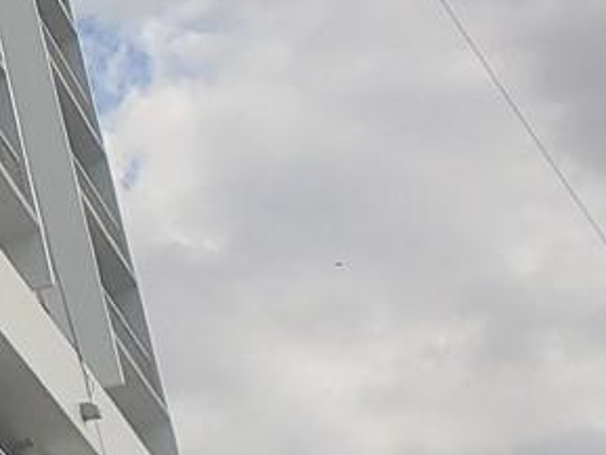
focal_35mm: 144
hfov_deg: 10.8
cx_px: -1023
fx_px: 2522
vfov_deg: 10.3
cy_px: 103
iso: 50
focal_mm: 4.3
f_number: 2.4
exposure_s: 1/1256
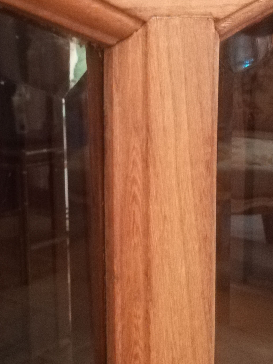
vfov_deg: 31.7
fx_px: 641
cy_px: 162
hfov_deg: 24.0
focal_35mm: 61
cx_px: 121
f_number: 2.2
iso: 1600
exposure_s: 1/14.3
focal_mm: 3.83
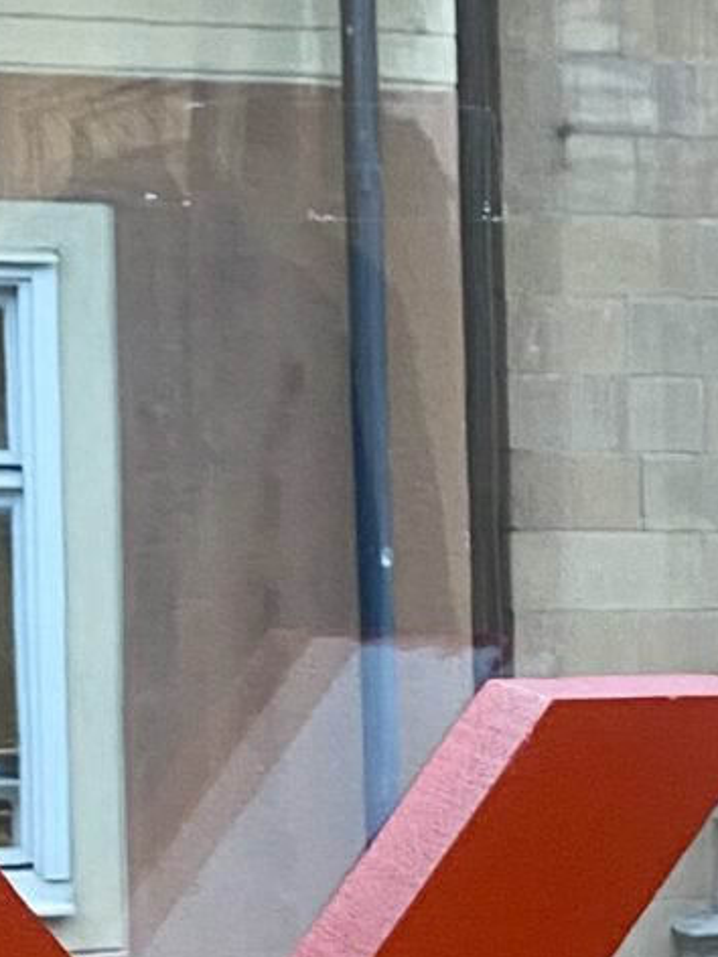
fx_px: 3899
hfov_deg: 9.9
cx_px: 1318
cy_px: 839
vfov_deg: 13.9
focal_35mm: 141
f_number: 1.8
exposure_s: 1/50
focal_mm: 4.25
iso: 80
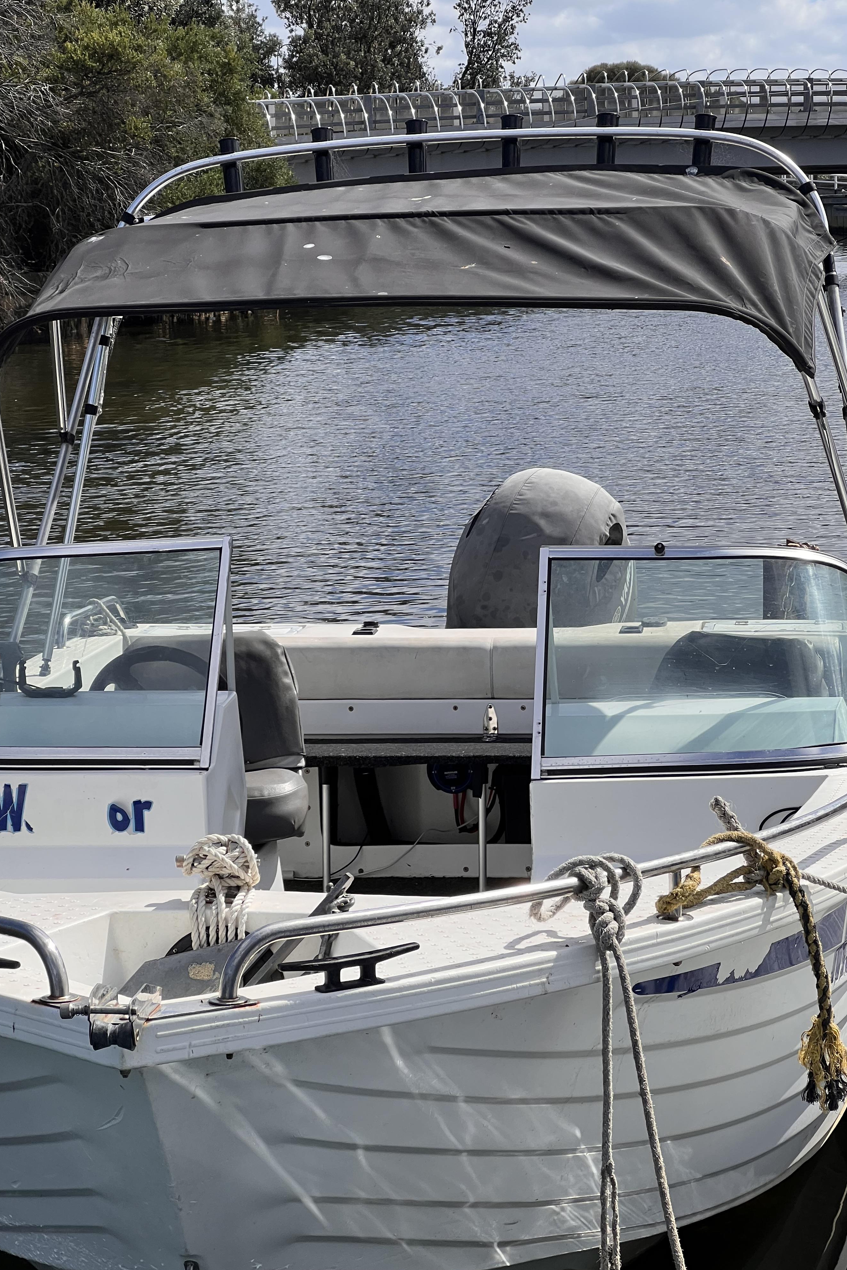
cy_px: 632
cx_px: 437
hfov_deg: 16.9
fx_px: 2858
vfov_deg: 25.1
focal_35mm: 81
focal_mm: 9
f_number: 2.8
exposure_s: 1/1004
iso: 32
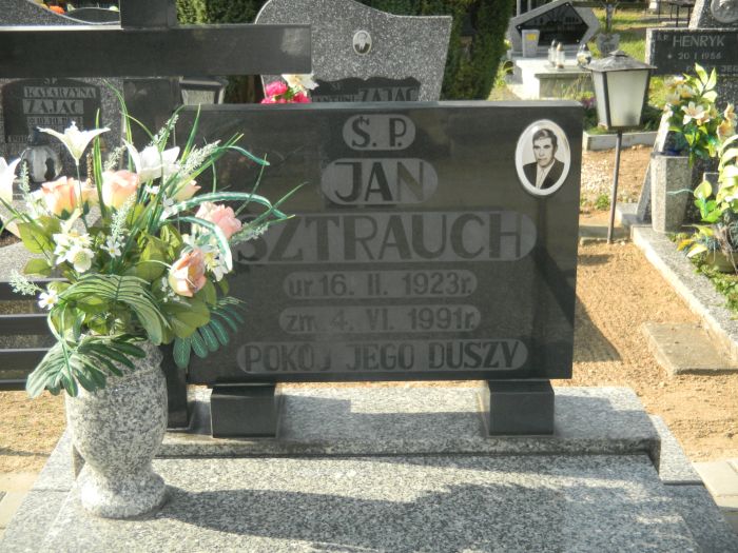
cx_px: 369
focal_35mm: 55
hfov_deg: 34.9
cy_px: 276
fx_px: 1173
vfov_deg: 26.6
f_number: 4.2
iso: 113
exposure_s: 1/264
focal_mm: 9.9
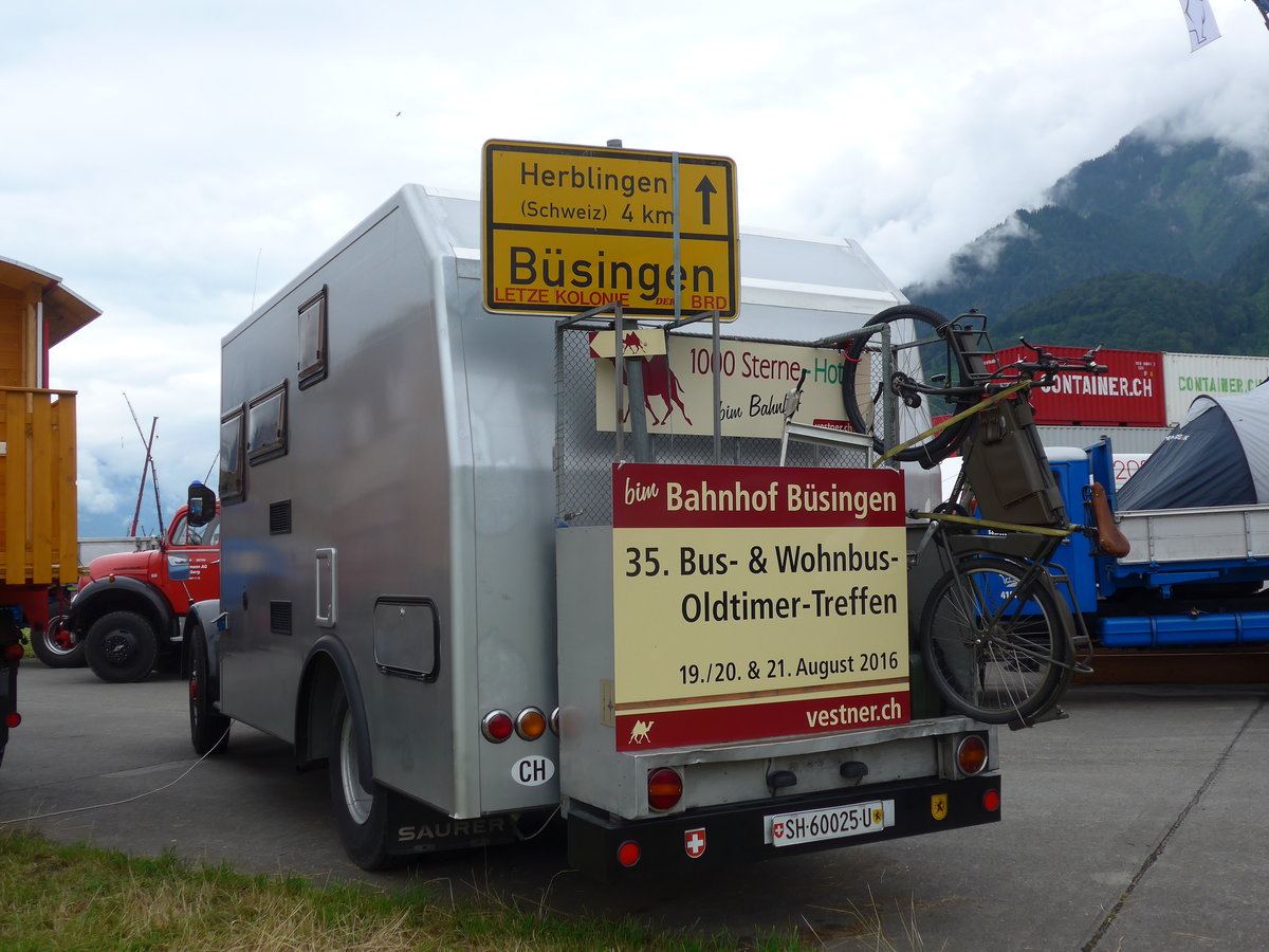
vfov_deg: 39.7
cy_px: 476
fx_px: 1320
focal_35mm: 36
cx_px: 634
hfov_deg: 51.4
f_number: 2.8
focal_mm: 7.5
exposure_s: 1/800
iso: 80
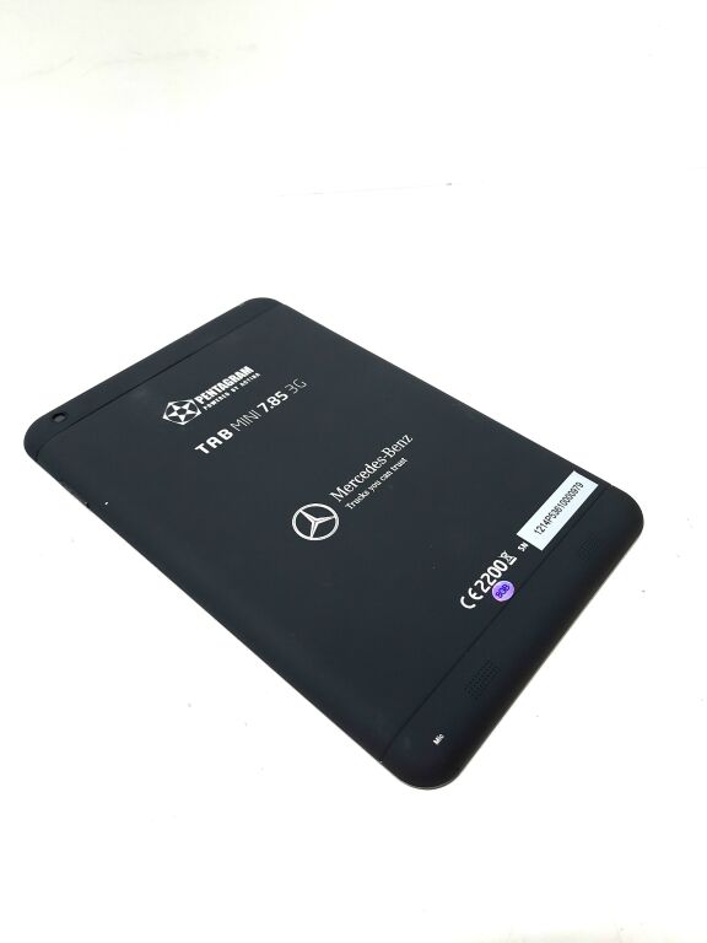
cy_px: 472
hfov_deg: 54.9
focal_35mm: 25
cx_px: 354
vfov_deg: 69.4
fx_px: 681
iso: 400
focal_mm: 4.6
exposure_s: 1/33
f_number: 2
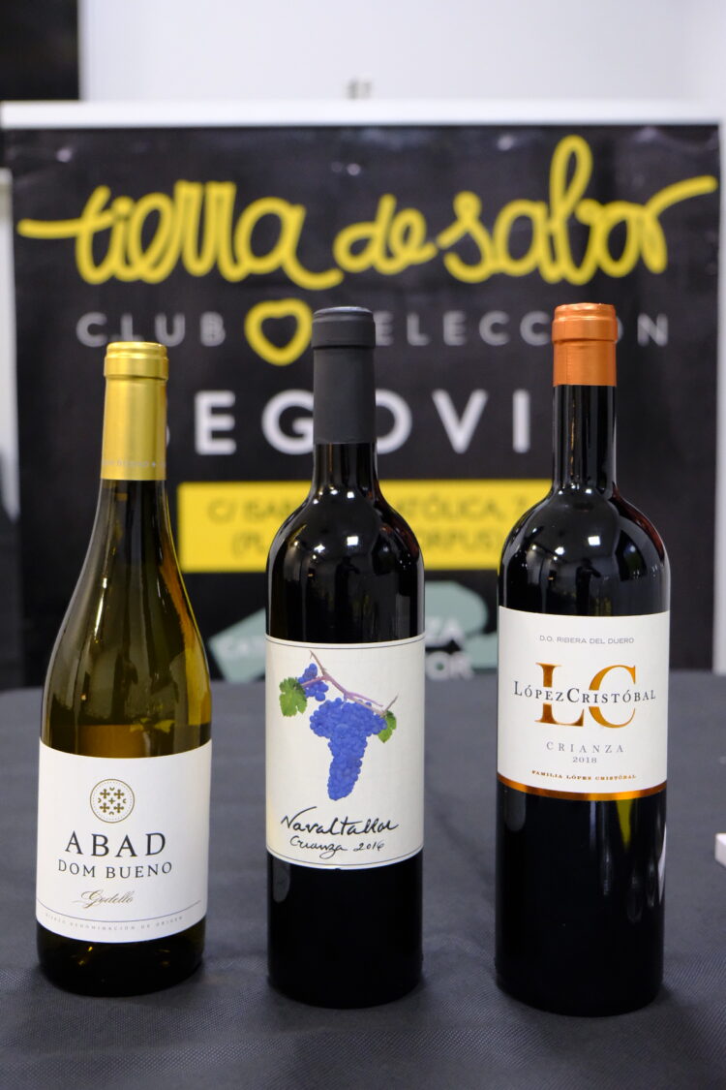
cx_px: 363
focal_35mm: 40
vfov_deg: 48.5
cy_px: 545
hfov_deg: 33.4
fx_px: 1210
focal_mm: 26.5
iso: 4000
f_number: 3.2
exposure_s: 1/125
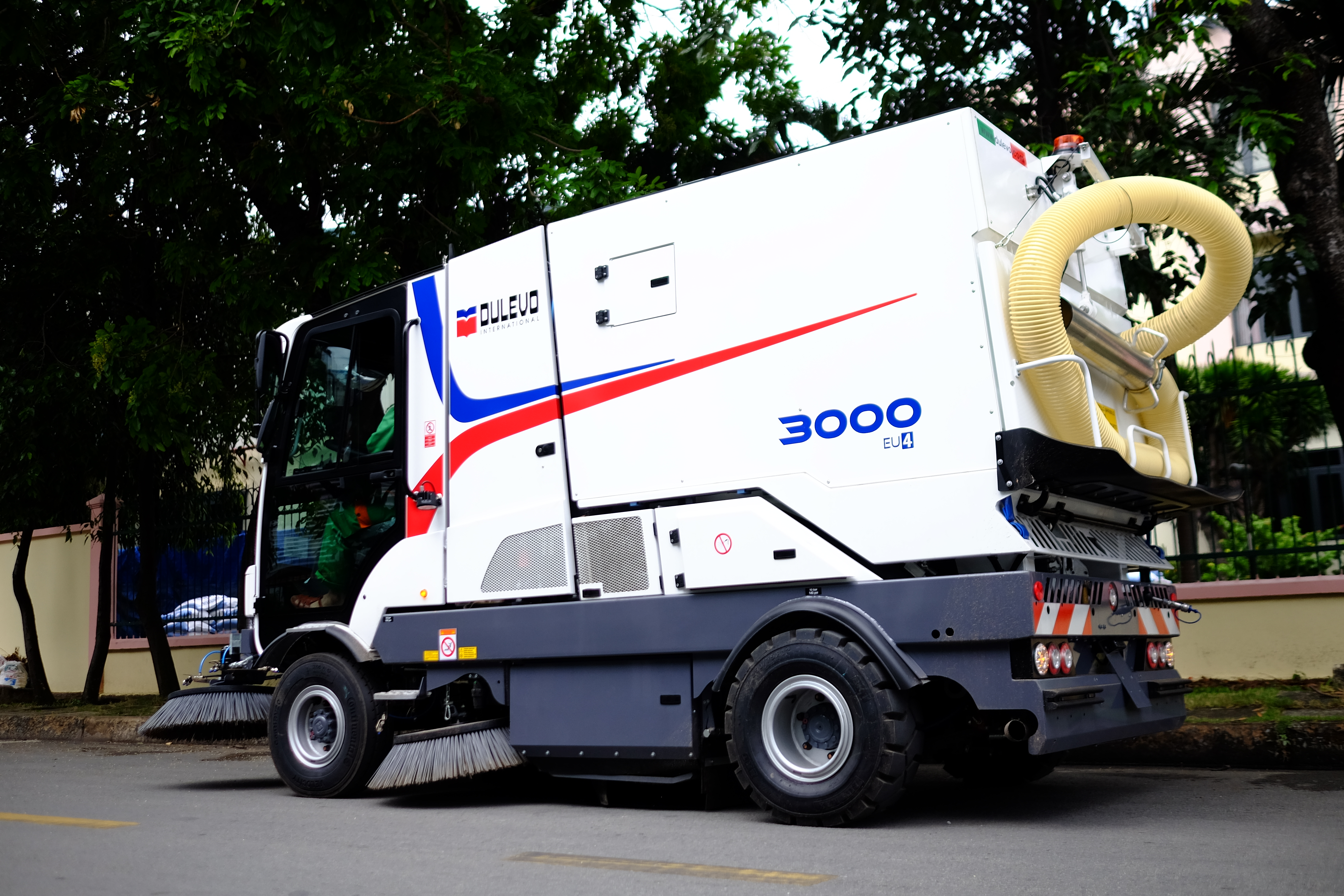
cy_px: 448
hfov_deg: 54.4
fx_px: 1307
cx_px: 672
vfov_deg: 37.9
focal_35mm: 35
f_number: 1.4
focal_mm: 23
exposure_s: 1/3800
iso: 200
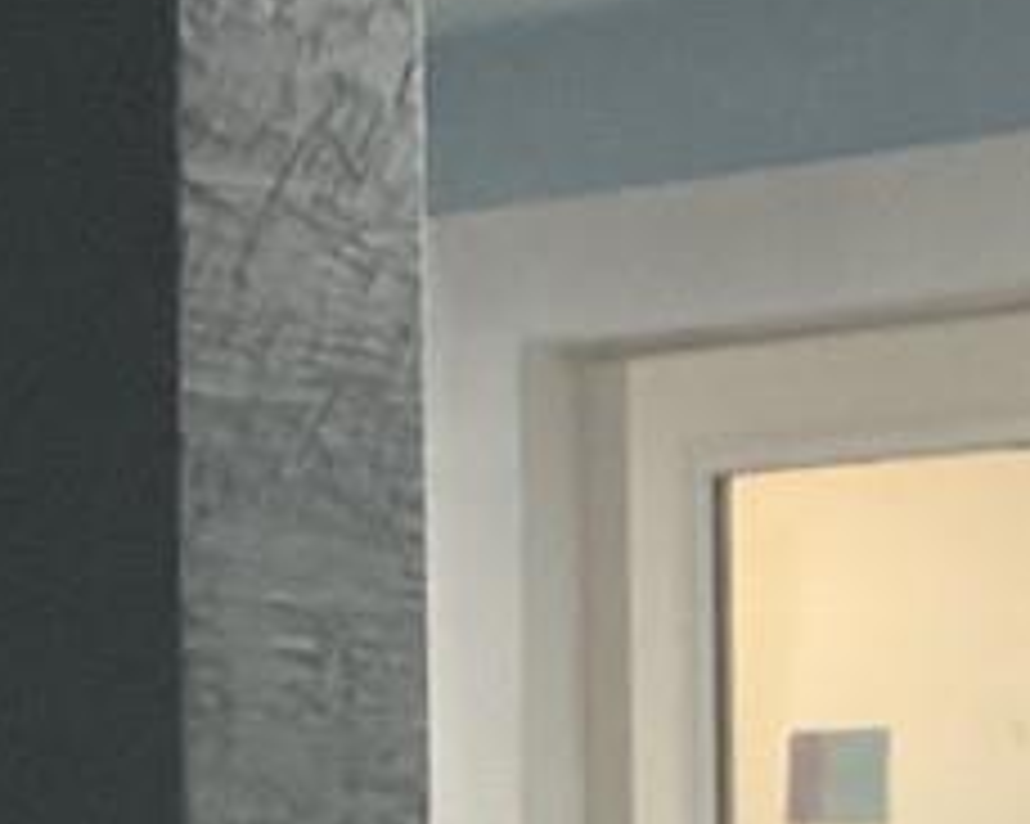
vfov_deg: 7.7
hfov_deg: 9.7
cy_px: 1117
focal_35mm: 198
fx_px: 6033
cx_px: 333
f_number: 1.8
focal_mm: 3
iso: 250
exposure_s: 1/40
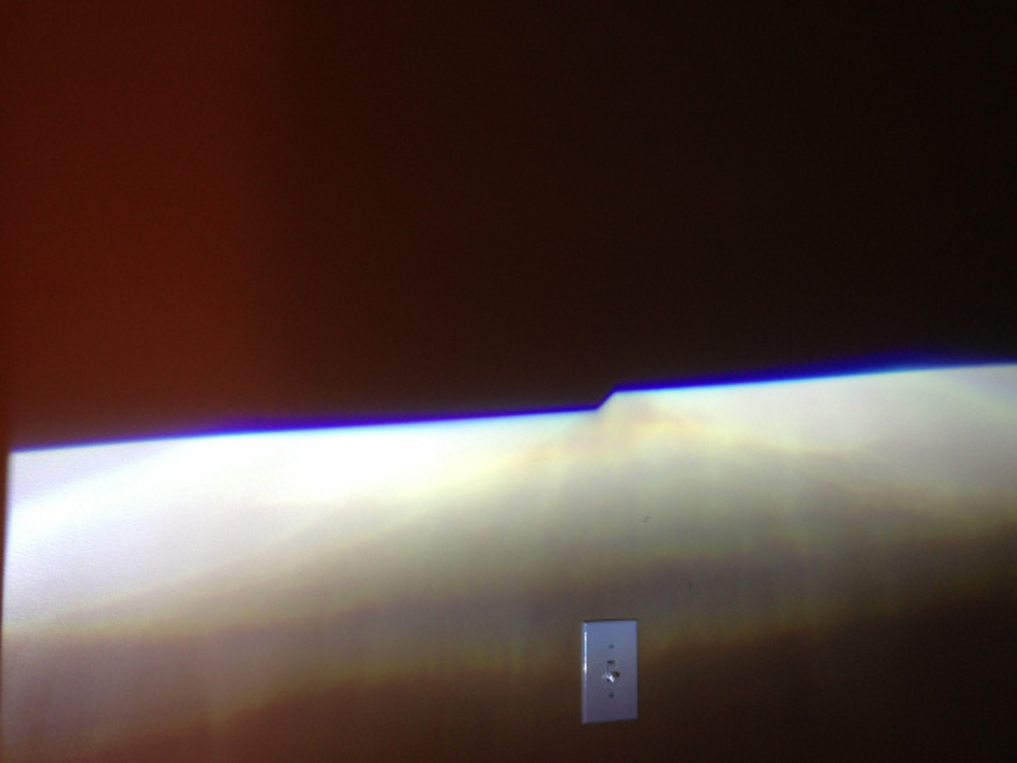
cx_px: 508
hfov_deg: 52.6
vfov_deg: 40.7
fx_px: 1028
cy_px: 382
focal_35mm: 35
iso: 80
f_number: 2.4
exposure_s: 1/20
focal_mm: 4.28
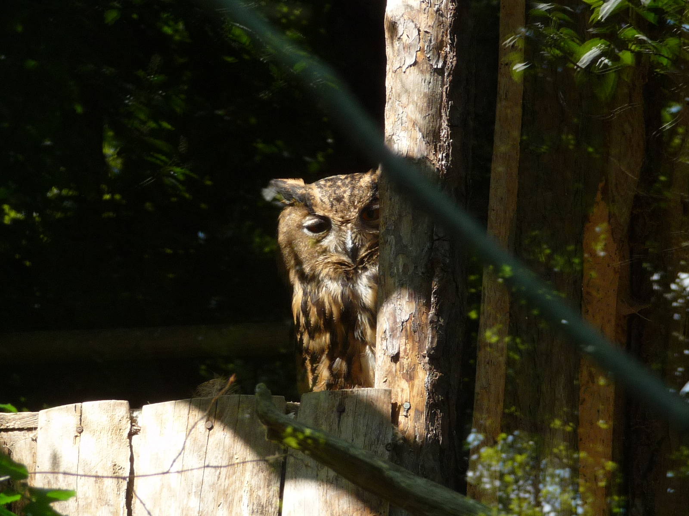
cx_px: 344
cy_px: 258
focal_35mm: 247
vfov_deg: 6.0
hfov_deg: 8.0
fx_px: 4916
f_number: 4.8
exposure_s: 1/100
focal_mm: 25.2
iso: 100
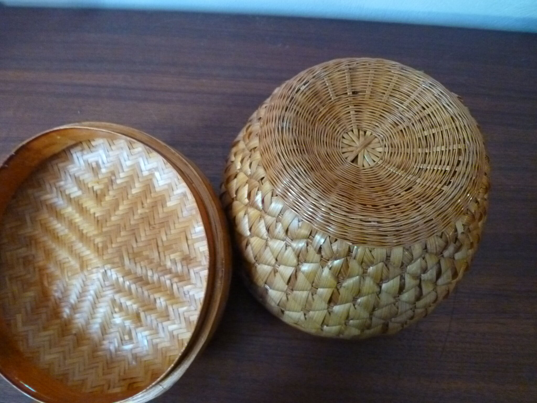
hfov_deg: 69.4
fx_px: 388
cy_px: 202
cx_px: 268
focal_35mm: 25
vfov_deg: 54.9
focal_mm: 4.5
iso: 800
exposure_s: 1/10
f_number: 2.8
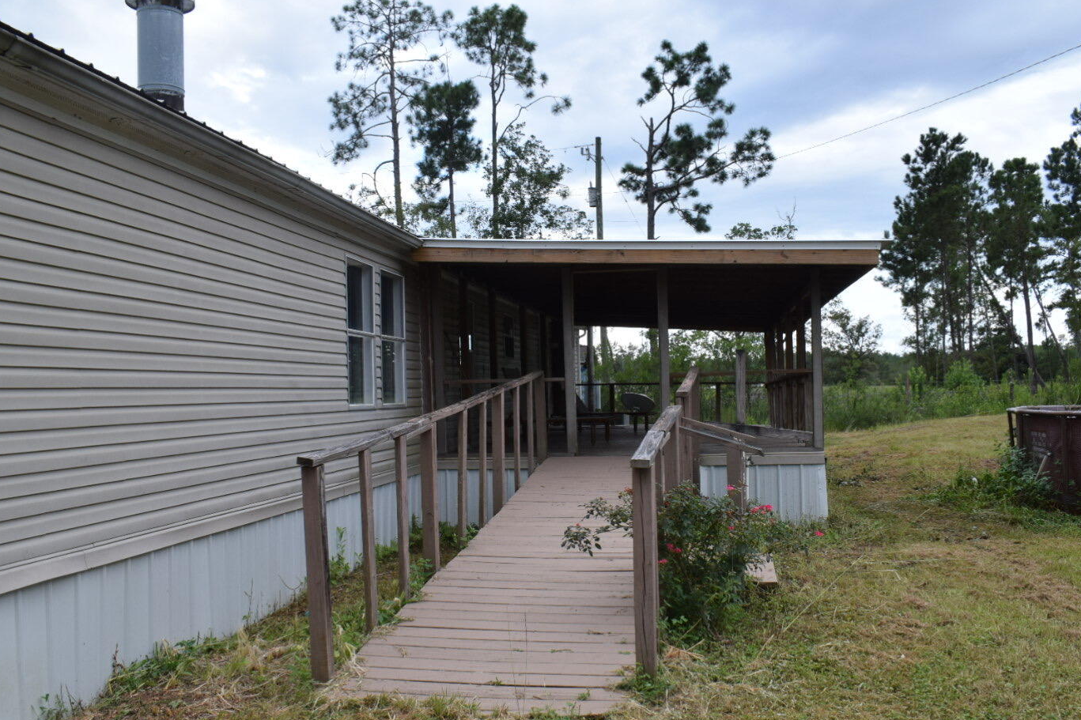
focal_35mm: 32
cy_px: 417
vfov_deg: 41.0
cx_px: 541
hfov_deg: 58.7
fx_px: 961
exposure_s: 1/250
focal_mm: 18
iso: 400
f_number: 8
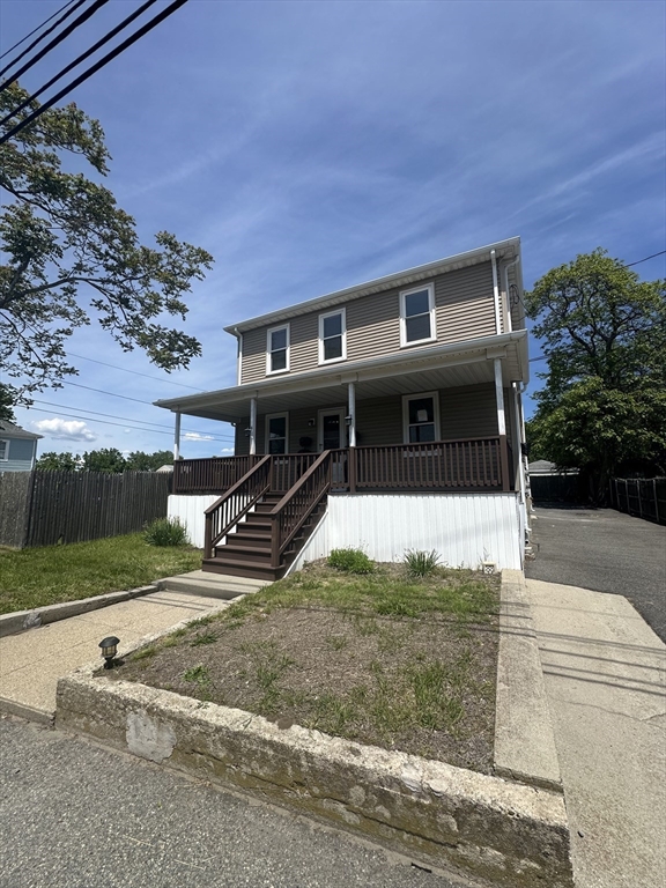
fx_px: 359
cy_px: 444
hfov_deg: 85.7
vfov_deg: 102.1
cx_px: 333
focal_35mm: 14
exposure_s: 1/2506
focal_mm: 2.22
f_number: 2.2
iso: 50
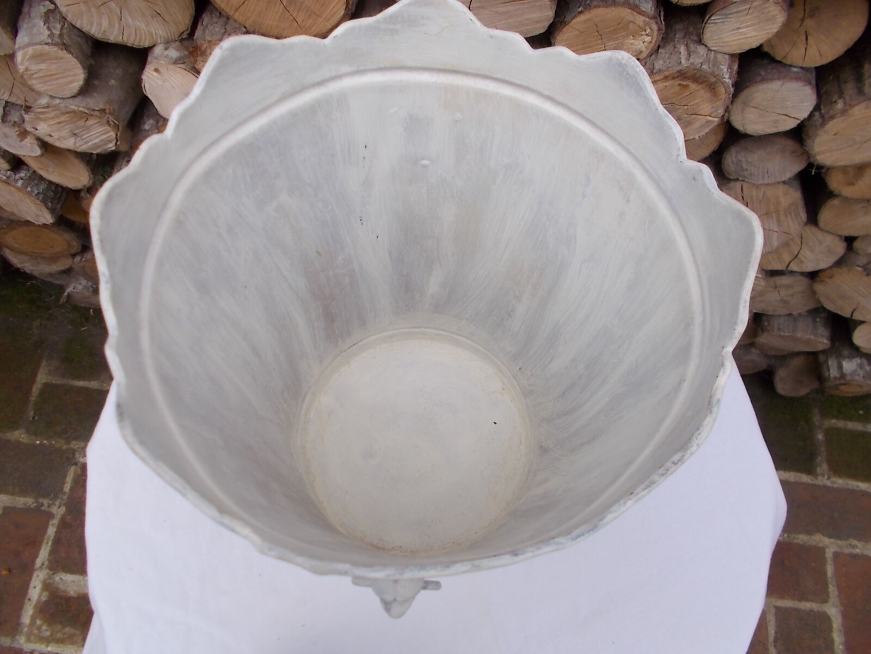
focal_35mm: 26
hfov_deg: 67.3
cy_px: 327
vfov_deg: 53.1
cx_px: 436
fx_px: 654
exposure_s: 1/320
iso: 80
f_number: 3.2
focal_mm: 4.6
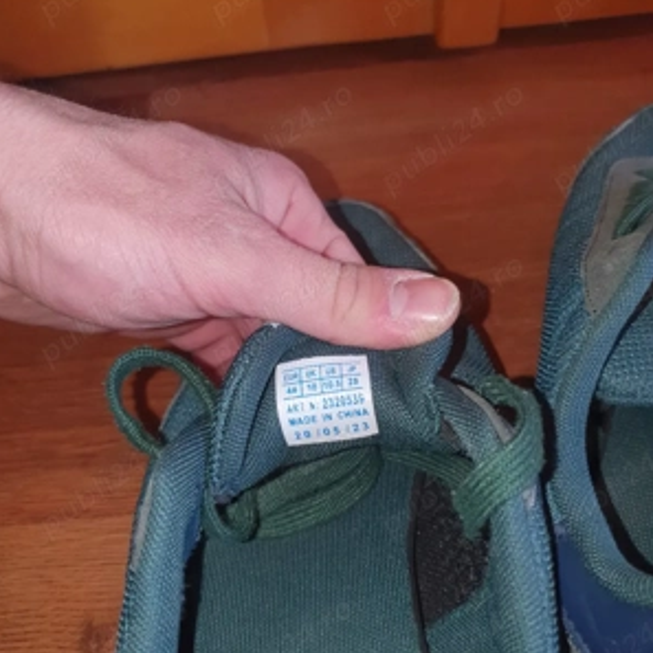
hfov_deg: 52.5
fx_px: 662
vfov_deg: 52.5
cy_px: 336
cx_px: 325
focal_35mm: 31
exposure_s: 1/50
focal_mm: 4.32
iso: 64
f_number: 1.5
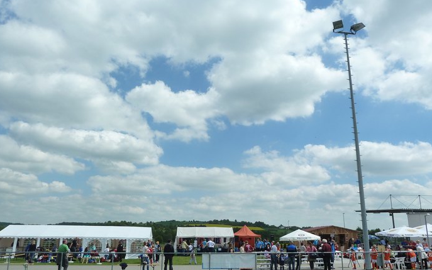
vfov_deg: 45.7
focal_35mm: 27
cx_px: 218
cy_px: 163
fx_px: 318
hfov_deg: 68.4
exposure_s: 1/1300
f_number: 3.3
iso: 125
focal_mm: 4.1
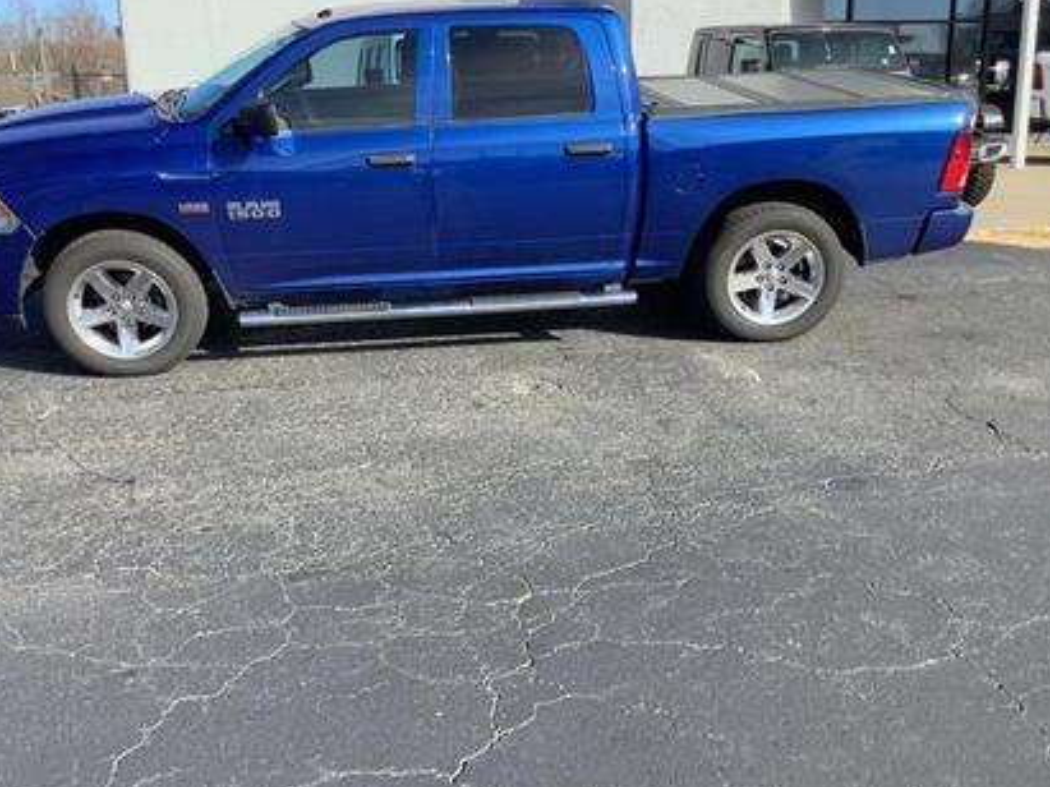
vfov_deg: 37.7
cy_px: 429
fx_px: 1152
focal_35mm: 38
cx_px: 506
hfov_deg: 49.0
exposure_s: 1/485
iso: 25
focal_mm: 3.3
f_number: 2.4
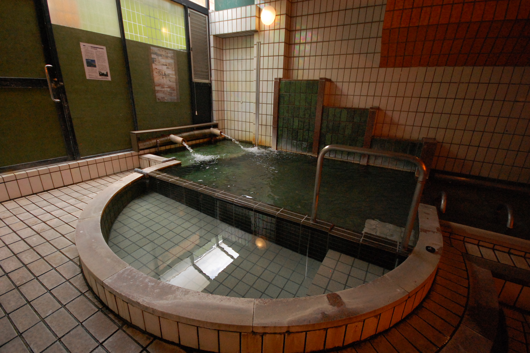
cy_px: 176
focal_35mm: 15
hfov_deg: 100.4
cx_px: 265
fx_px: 221
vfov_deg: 77.2
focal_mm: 10
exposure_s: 1/800
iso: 1600
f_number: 4
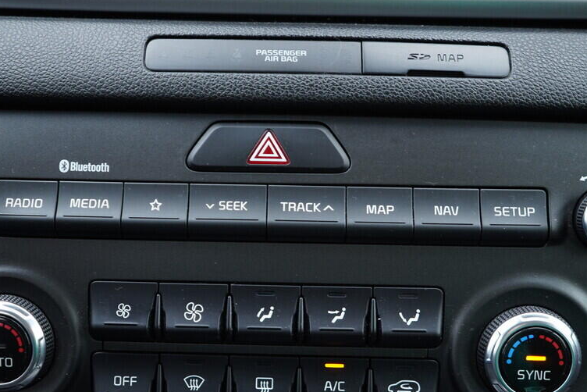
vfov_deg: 27.5
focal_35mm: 49
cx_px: 258
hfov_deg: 40.3
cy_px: 239
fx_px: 799
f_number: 2.8
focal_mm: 24
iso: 400
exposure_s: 1/40
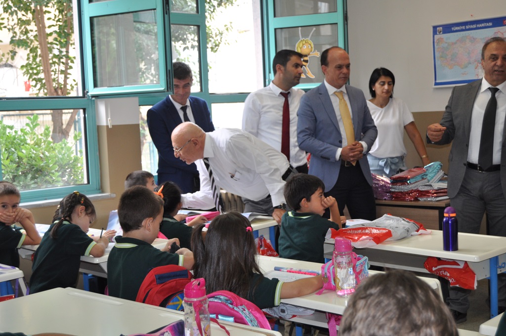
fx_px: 737
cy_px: 168
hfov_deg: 37.9
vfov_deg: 25.7
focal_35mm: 52
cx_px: 253
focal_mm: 35
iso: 720
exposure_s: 1/125
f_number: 4.5
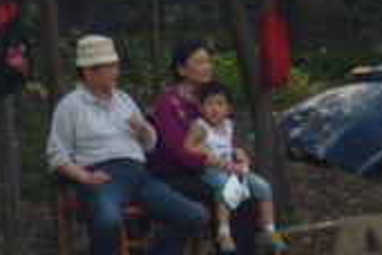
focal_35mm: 439
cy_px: 257
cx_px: -273
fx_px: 4658
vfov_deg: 3.1
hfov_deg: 4.7
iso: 320
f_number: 6.4
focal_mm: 21.5
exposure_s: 1/500
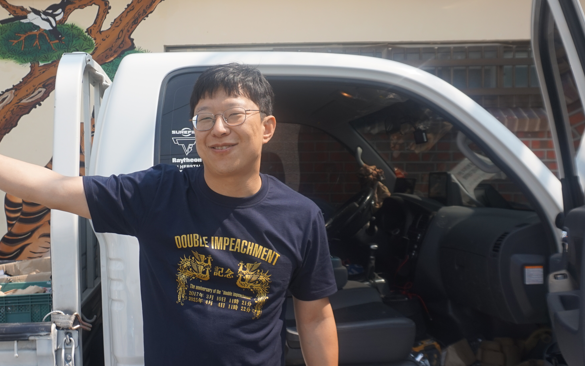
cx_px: 225
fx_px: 606
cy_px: 177
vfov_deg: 33.6
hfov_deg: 51.1
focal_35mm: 38
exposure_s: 1/500
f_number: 4.5
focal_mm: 16
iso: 100
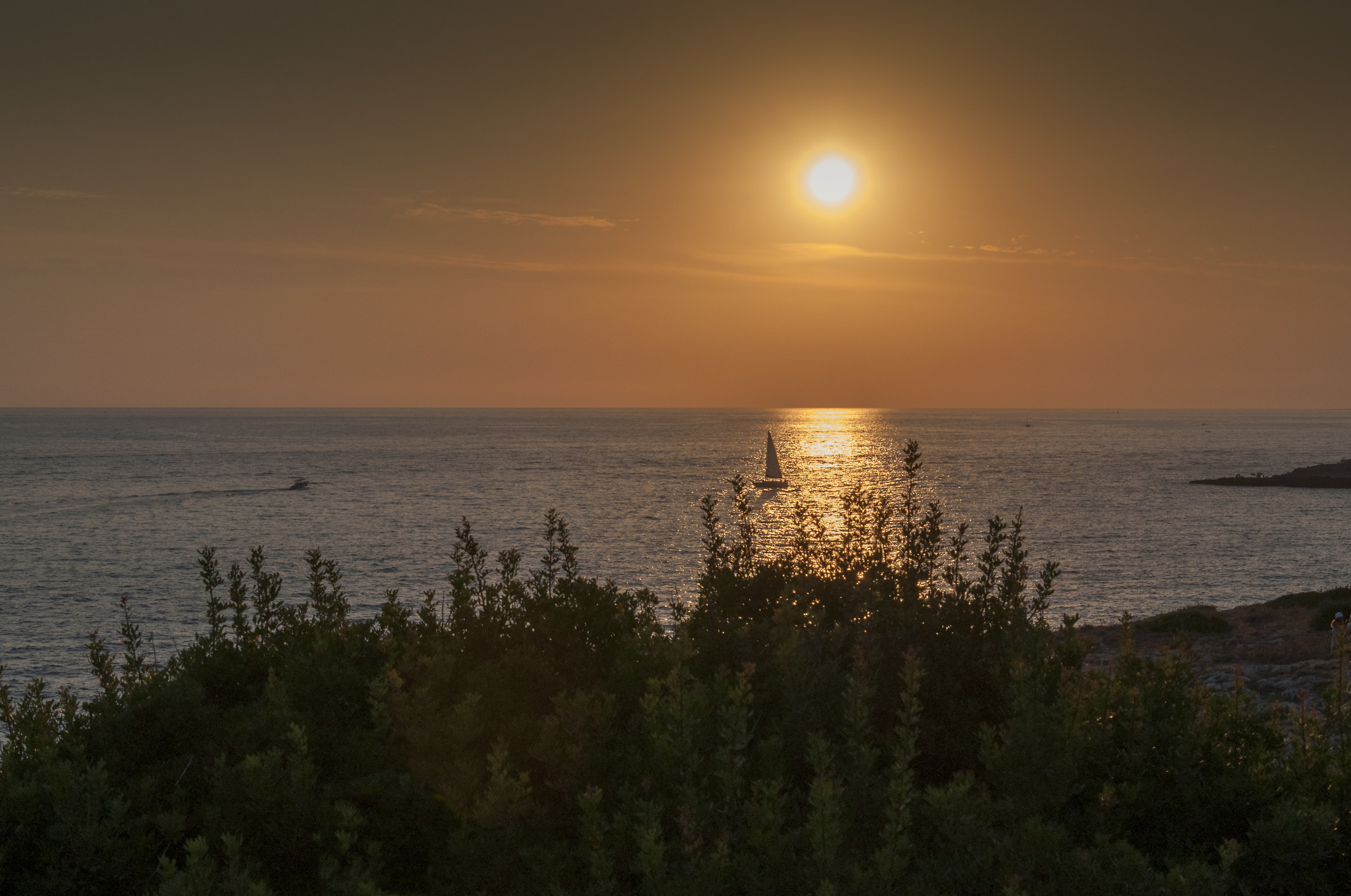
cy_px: 448
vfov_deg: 18.9
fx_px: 2698
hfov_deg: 28.1
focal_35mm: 72
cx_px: 676
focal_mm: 48
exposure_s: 1/1000
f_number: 13
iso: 400
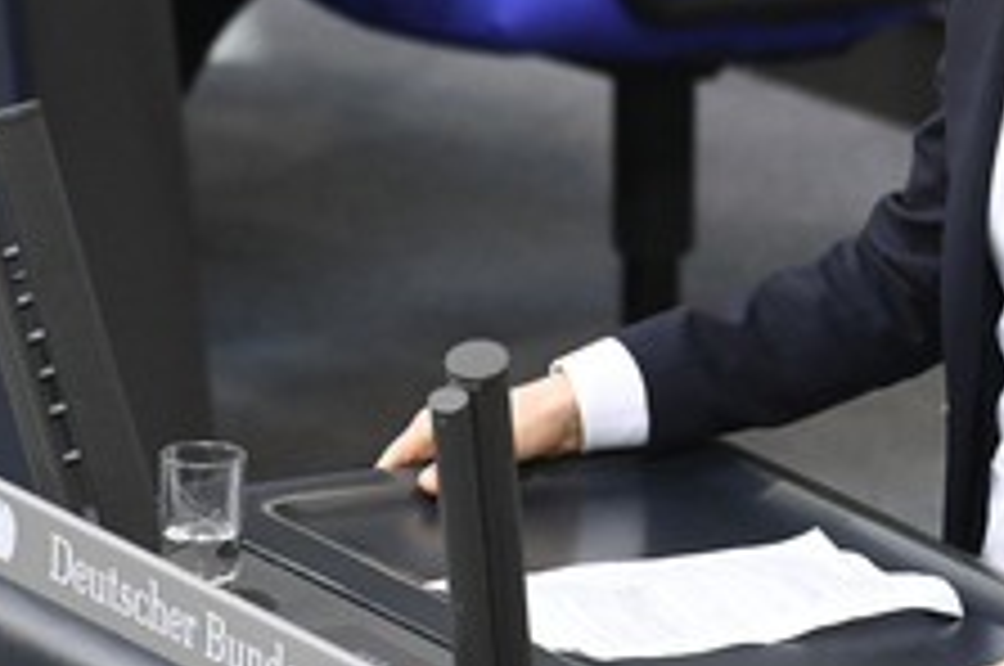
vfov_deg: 2.2
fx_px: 17461
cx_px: 880
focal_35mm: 627
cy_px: 76
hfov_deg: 3.3
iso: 10000
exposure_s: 1/400
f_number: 5.6
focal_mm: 310
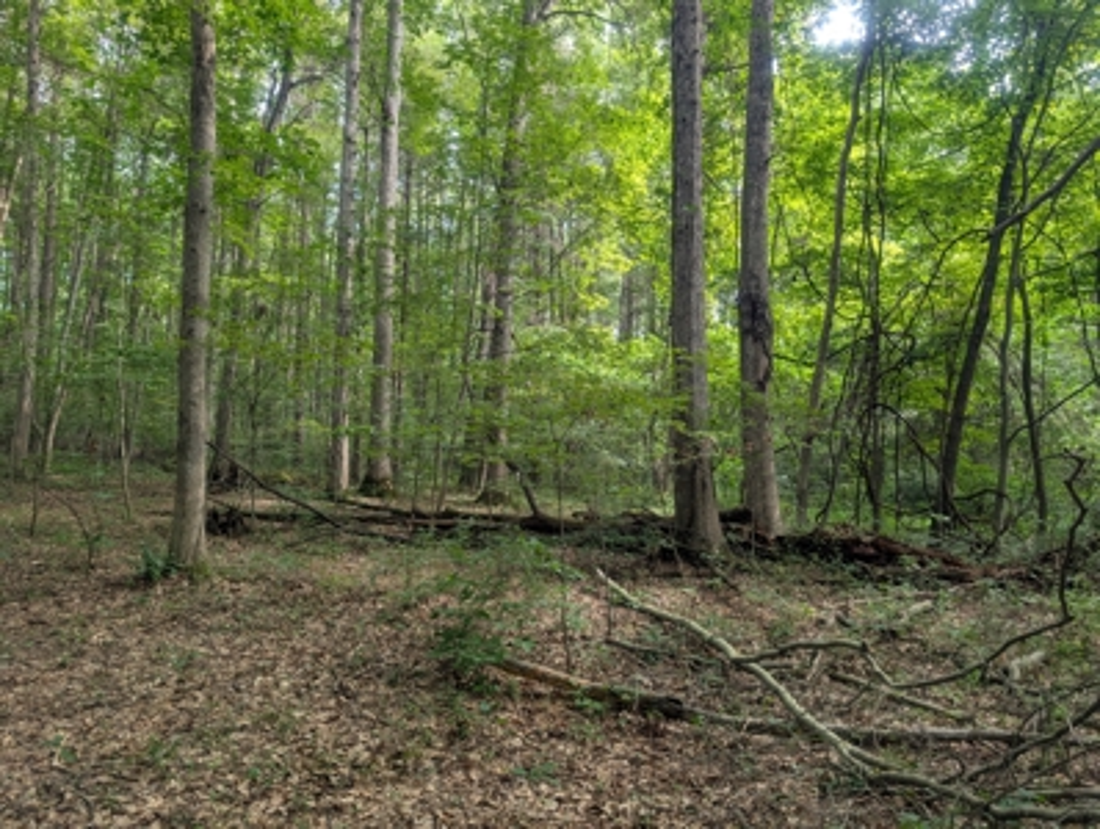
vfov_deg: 57.0
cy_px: 414
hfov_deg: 71.5
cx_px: 550
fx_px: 764
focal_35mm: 24
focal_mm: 6.9
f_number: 1.68
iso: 67
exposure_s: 1/121
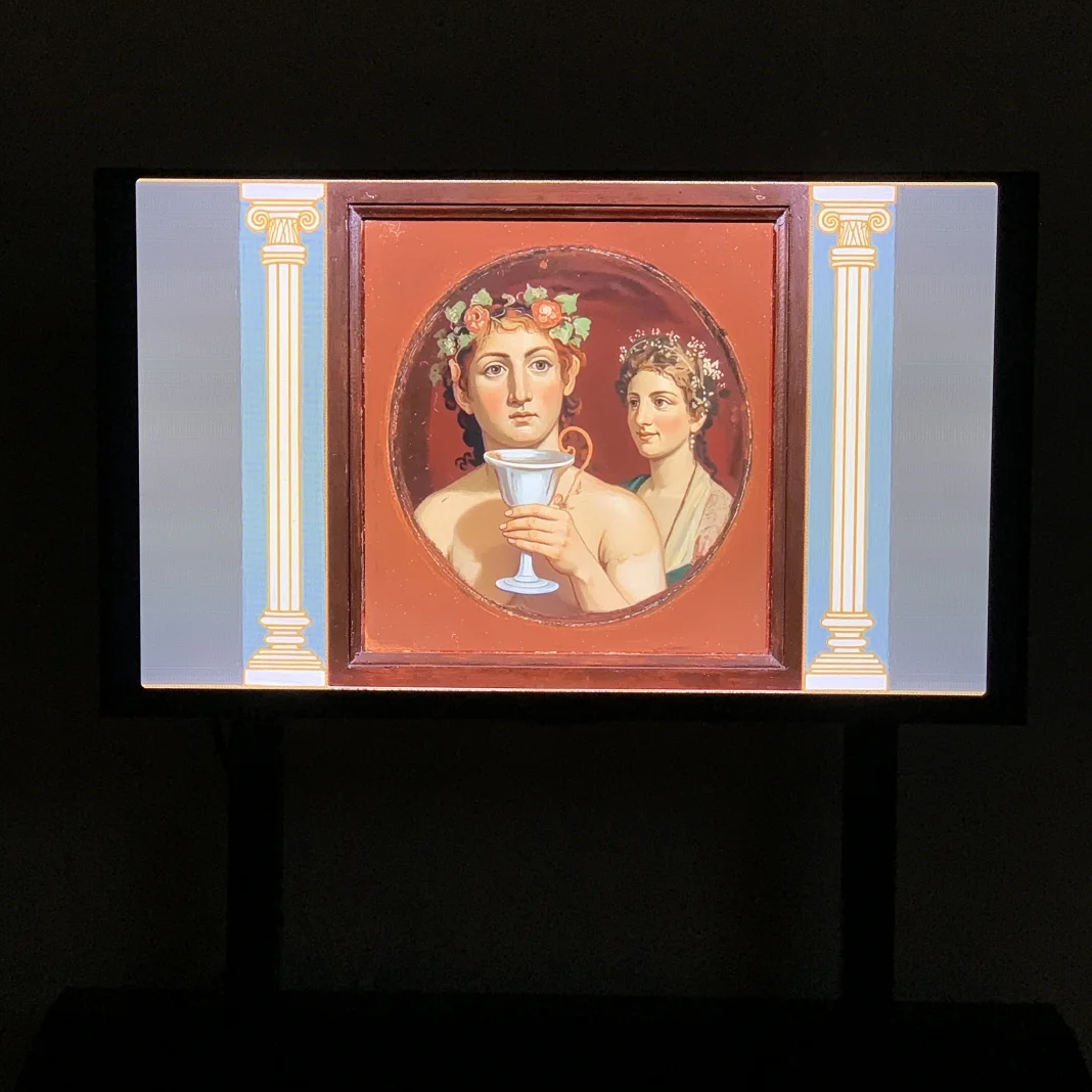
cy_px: 484
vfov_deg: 27.7
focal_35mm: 62
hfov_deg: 27.7
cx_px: 548
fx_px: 2213
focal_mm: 6
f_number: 2.4
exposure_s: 1/75
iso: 125
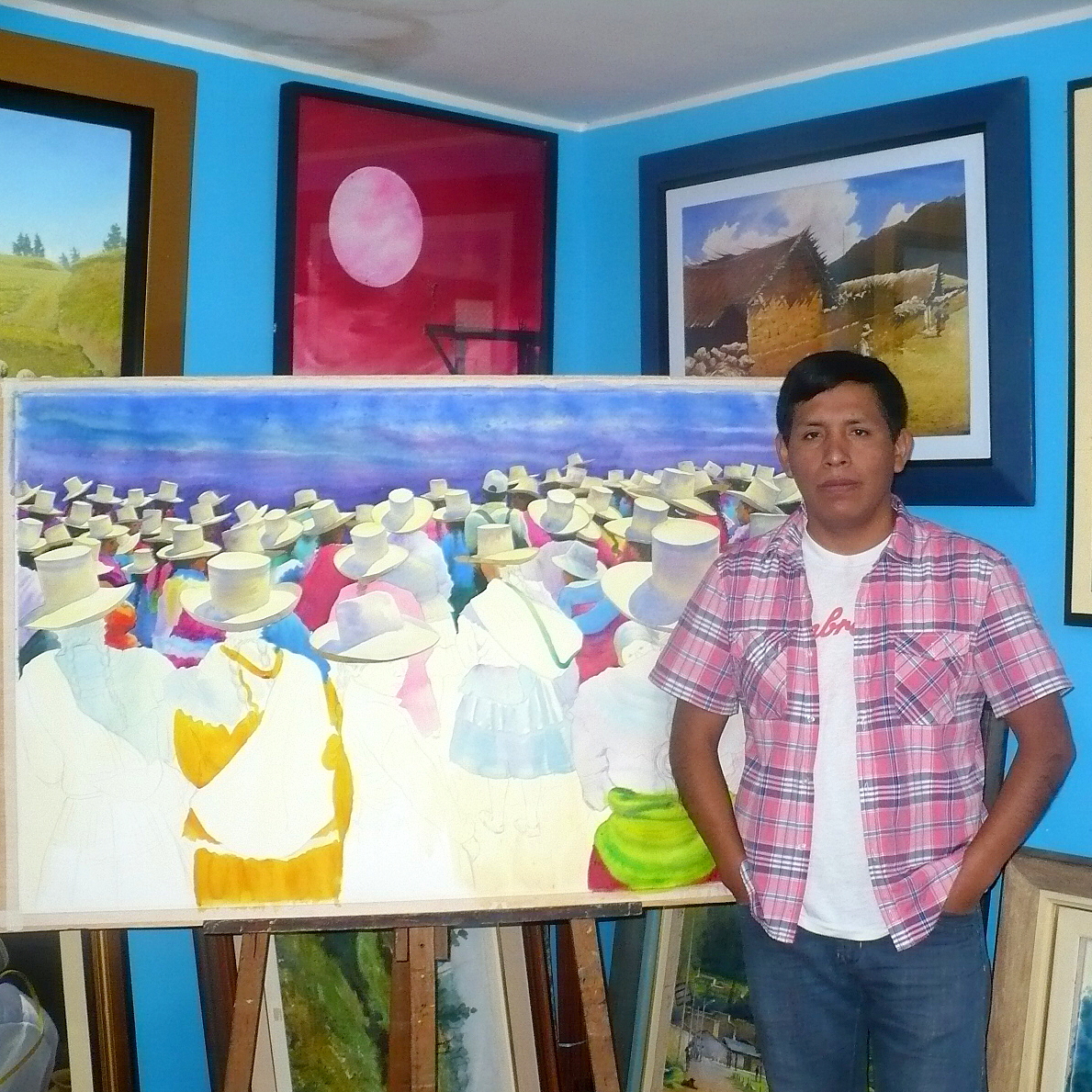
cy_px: 547
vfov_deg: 38.3
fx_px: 1570
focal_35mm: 44
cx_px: 624
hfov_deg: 38.3
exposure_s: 1/30
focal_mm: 6.1
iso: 200
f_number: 2.8
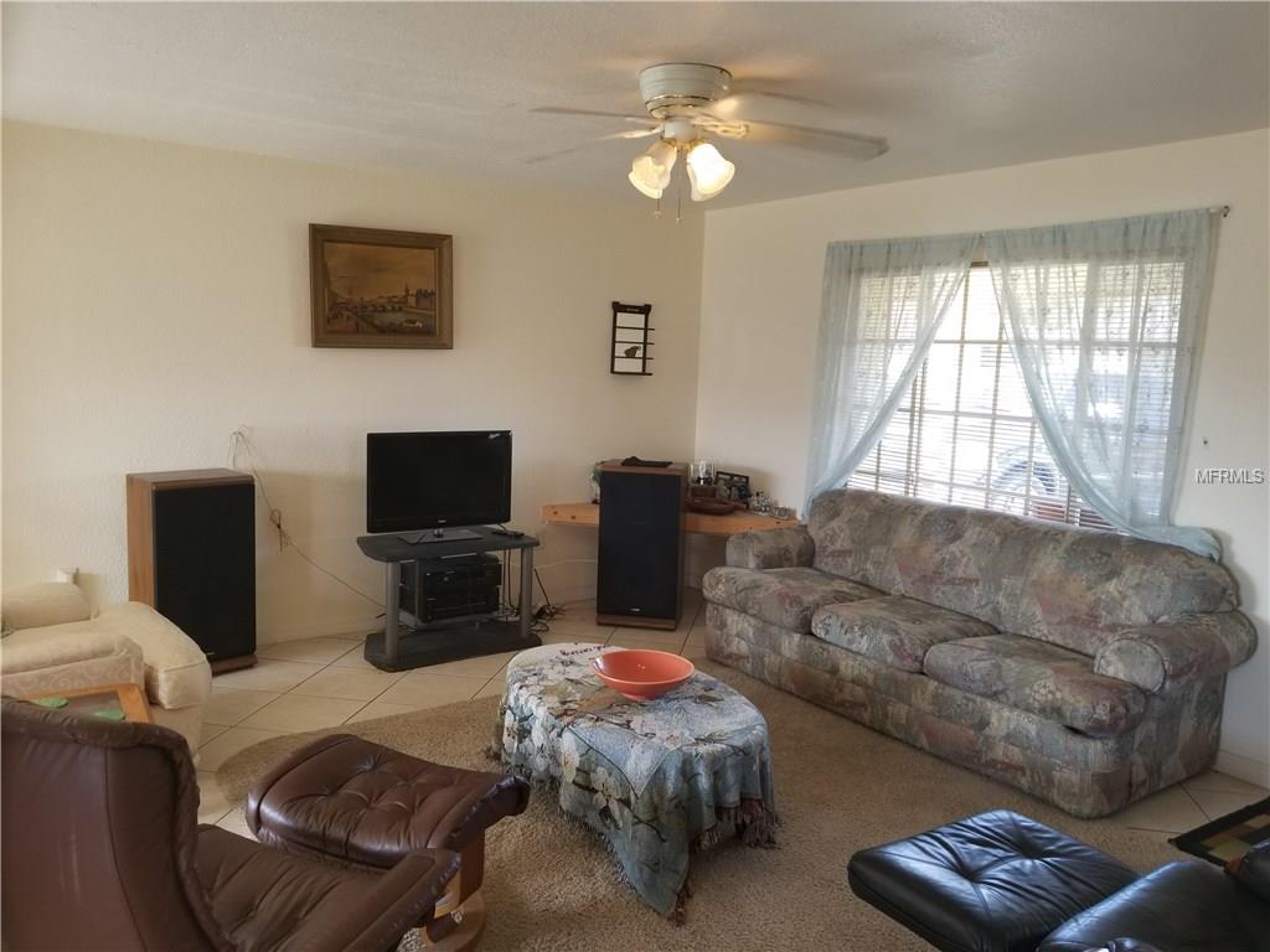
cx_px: 635
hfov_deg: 67.3
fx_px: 954
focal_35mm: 26
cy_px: 476
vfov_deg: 53.1
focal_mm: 4.25
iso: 64
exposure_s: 1/60
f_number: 1.7
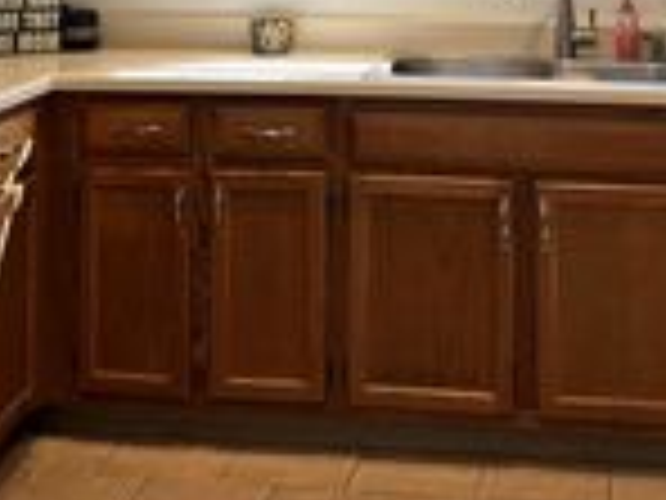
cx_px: 369
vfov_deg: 15.6
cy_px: -227
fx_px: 1693
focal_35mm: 88
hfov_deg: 22.2
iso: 80
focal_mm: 5.7
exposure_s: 1/120
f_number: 1.5
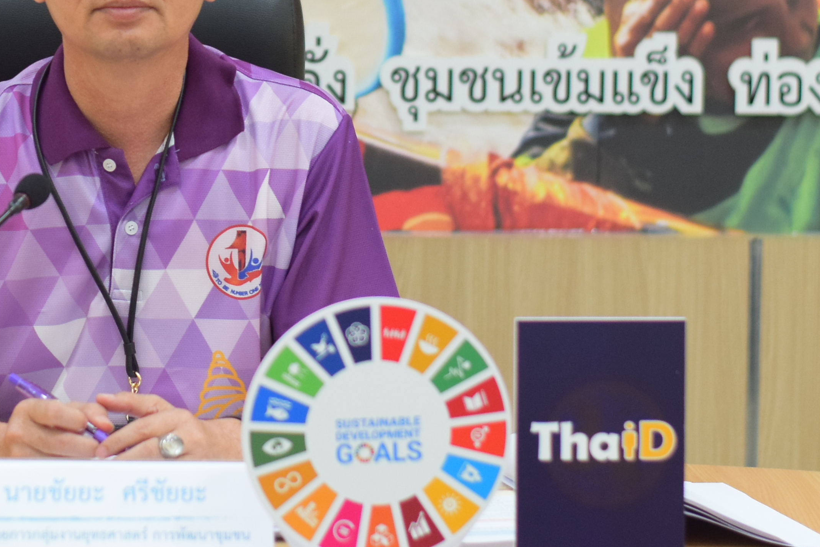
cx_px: 126
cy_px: 13
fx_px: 3577
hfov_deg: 13.0
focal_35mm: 157
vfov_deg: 8.7
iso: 1250
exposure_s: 1/160
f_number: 2.8
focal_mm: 50
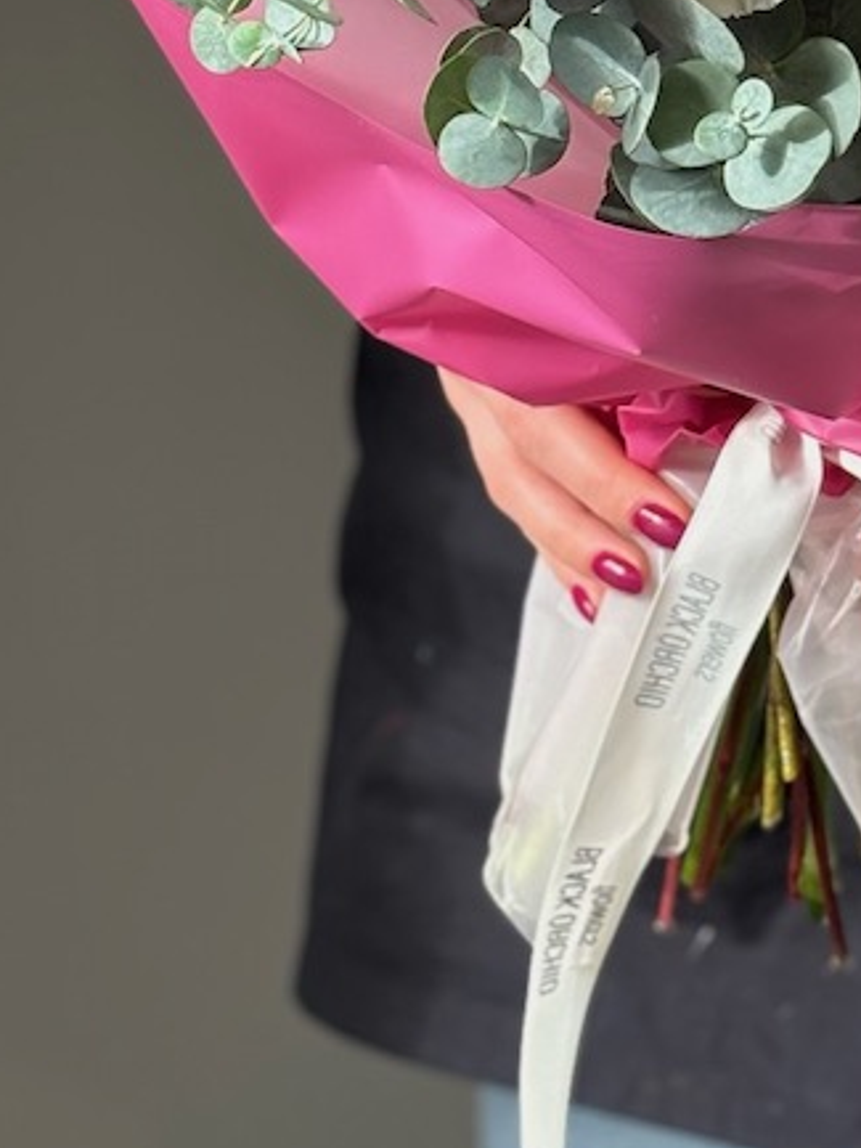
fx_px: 5304
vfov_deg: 12.2
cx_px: 906
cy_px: -15
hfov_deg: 9.2
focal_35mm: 160
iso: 50
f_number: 1.6
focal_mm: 5.96
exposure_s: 1/148
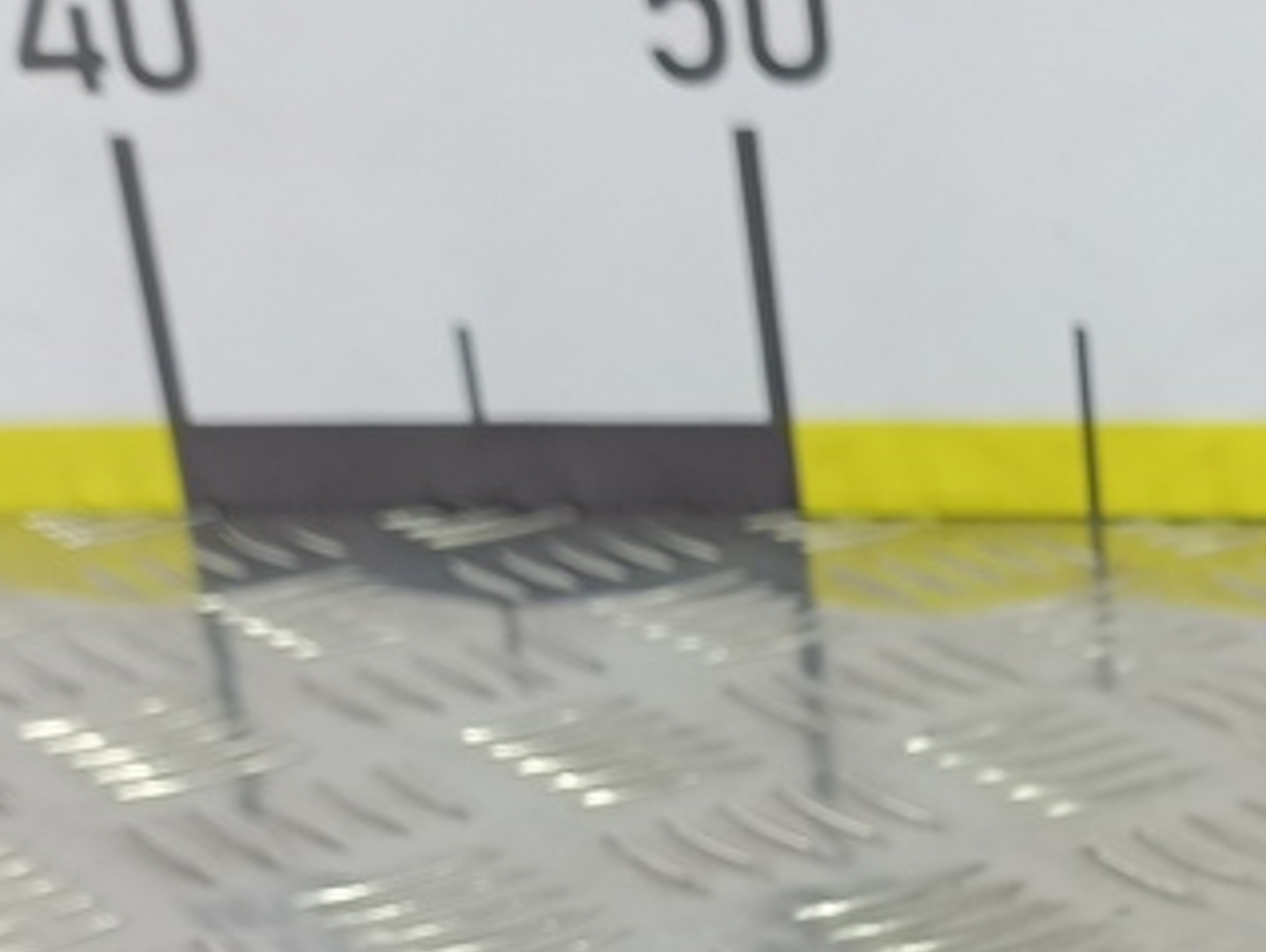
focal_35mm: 74
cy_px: 1434
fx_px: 2708
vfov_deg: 17.8
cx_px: 1577
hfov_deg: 23.7
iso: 111
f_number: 1.6
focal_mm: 4.11
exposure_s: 1/50
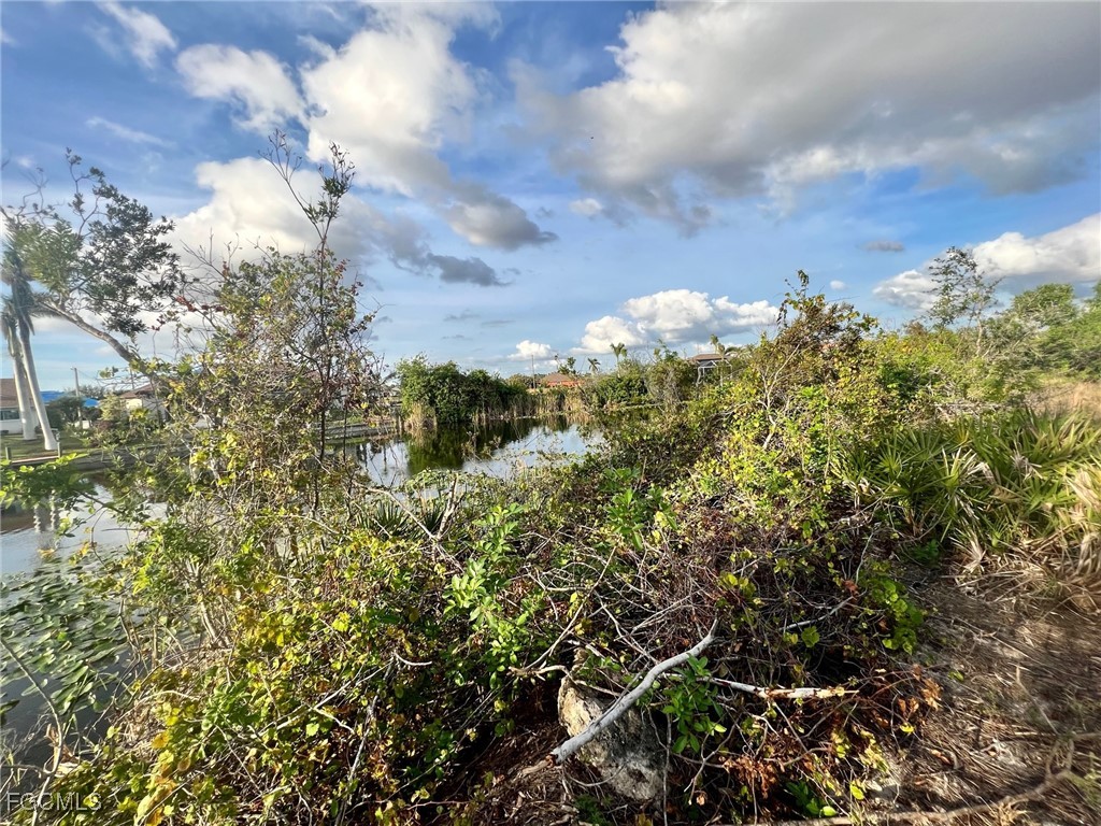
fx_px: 413
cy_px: 413
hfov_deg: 106.2
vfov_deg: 89.9
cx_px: 550
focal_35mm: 13
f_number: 1.8
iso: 32
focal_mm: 1.57
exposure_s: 1/1292
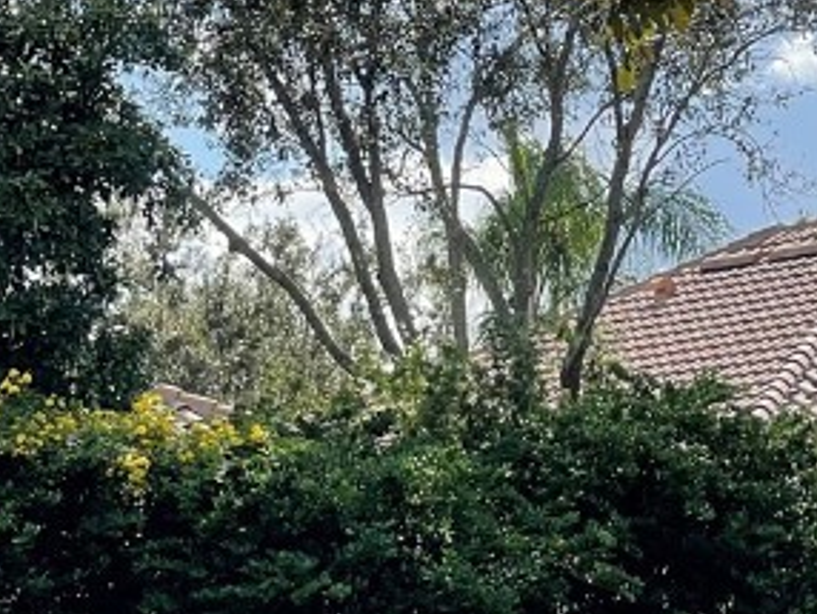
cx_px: 140
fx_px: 5409
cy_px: 605
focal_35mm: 229
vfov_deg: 6.5
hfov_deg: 8.6
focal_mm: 7.5
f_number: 2.2
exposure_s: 1/727
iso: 20
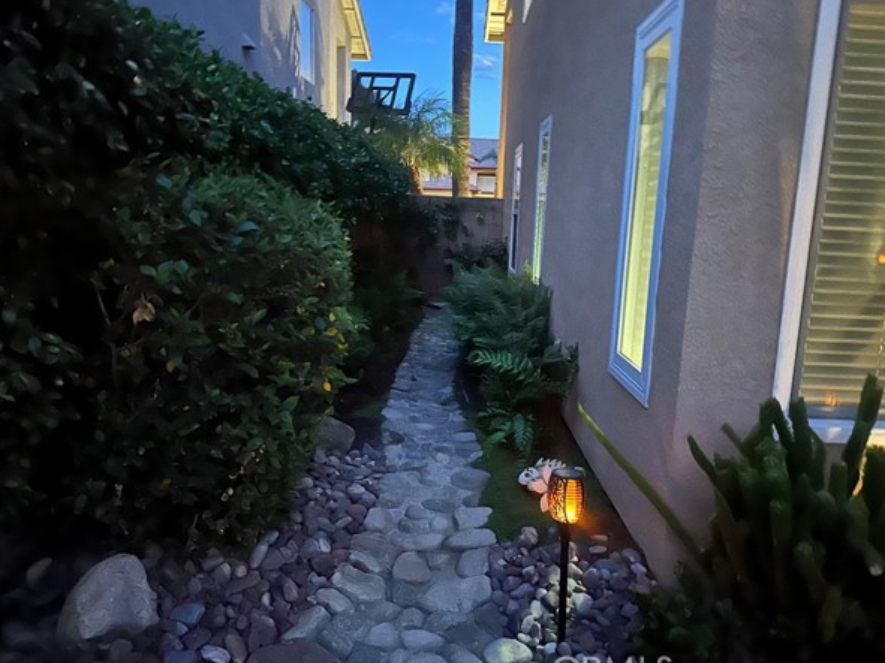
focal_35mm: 26
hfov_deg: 67.3
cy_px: 332
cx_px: 469
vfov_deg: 53.0
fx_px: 665
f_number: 1.78
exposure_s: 1/9
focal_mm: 6.86
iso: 1600
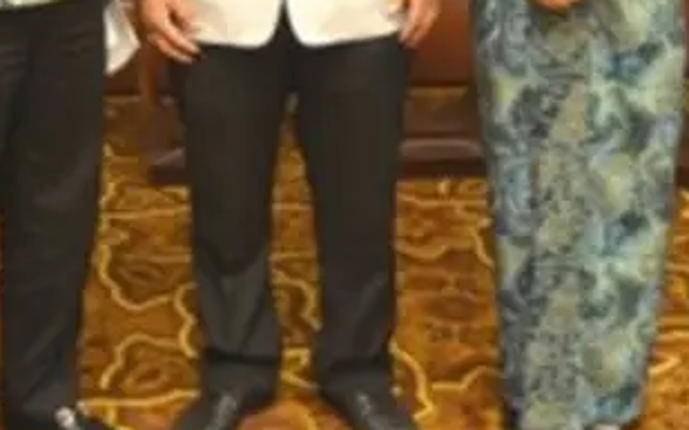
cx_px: 178
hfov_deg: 21.4
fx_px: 1808
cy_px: -124
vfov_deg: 13.1
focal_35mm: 96
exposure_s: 1/8
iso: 400
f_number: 4
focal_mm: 25
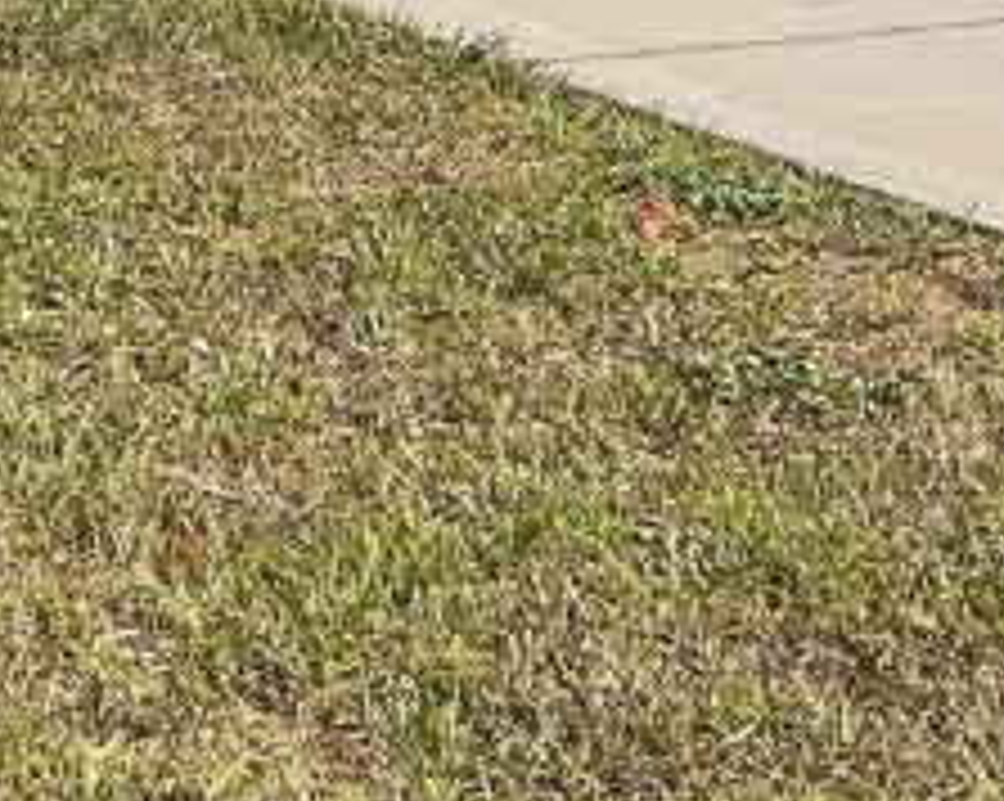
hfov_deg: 13.8
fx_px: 3860
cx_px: -585
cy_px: -698
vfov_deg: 11.0
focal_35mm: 130
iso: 16
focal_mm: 3
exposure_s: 1/1626
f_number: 1.8
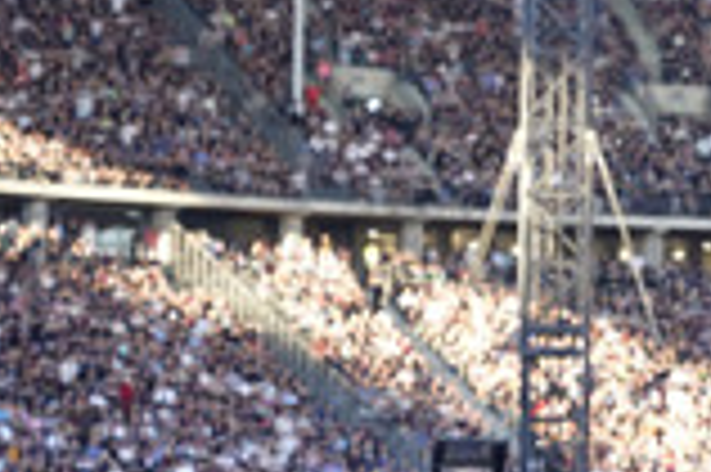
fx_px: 3433
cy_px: 216
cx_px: 907
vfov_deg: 7.9
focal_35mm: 174
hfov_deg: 11.5
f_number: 5
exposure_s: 1/400
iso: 1600
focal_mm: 61
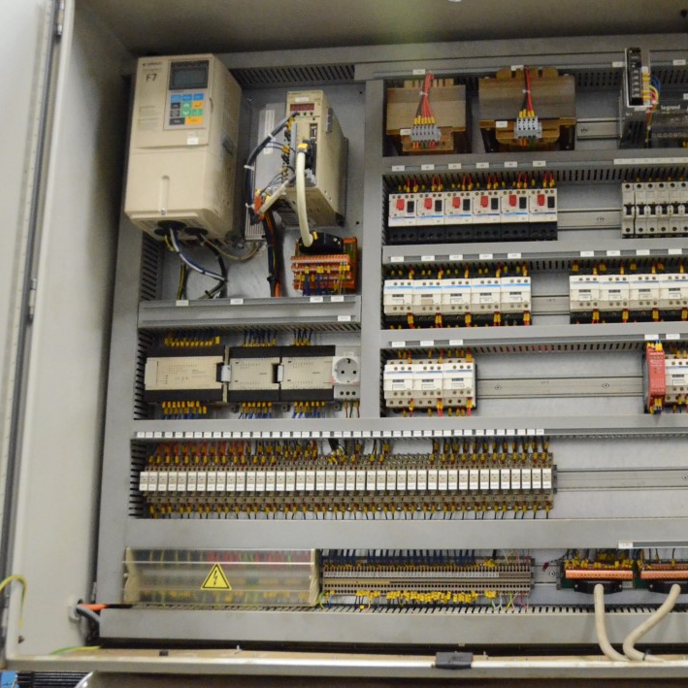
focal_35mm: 39
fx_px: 877
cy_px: 344
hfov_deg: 41.9
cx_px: 494
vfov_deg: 42.8
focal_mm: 20
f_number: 4.5
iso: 6400
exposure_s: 1/80
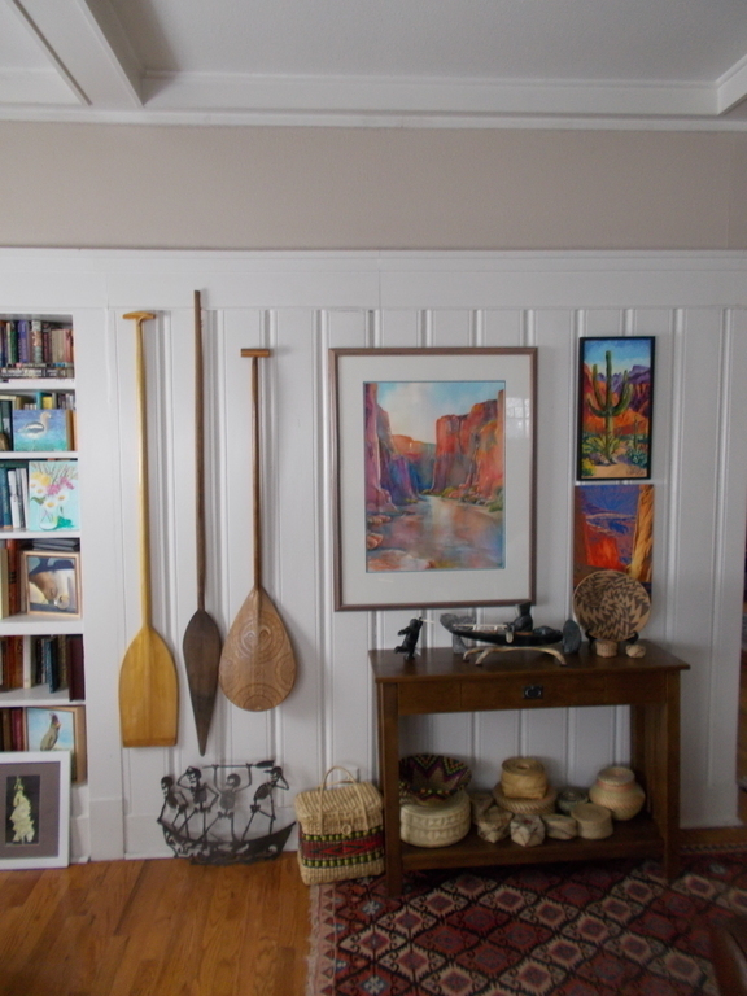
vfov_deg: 67.3
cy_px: 498
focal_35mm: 26
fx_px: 748
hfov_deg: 53.1
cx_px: 374
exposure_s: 1/8
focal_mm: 4.6
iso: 200
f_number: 3.2
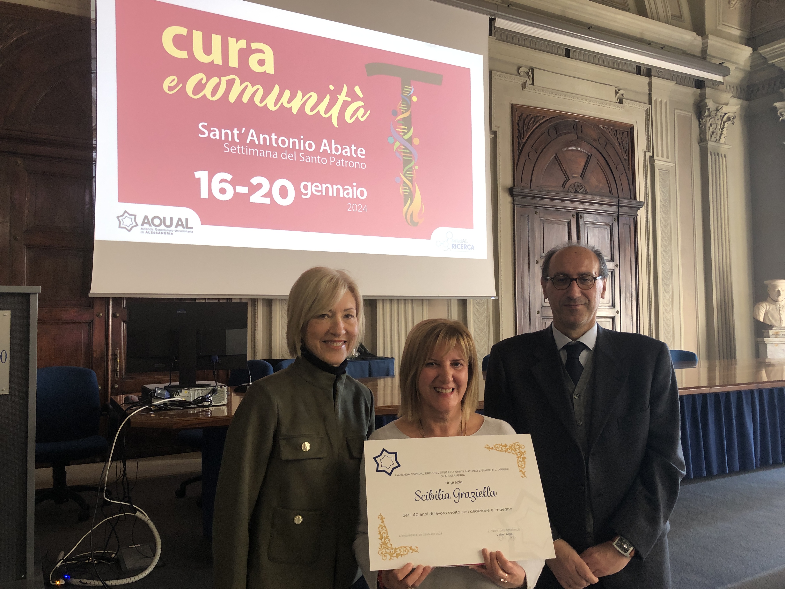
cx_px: 392
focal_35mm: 28
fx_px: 635
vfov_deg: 49.7
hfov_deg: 63.4
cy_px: 294
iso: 50
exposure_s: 1/17
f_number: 1.8
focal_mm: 3.99
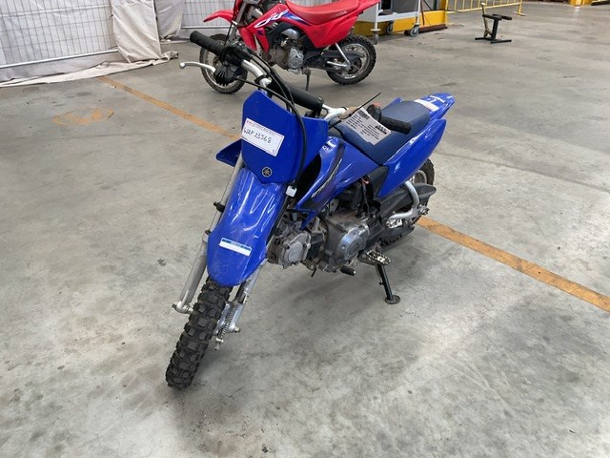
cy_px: 229
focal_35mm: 29
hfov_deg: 61.7
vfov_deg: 48.2
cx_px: 305
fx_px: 511
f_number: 1.8
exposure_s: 1/100
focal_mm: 3
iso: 64
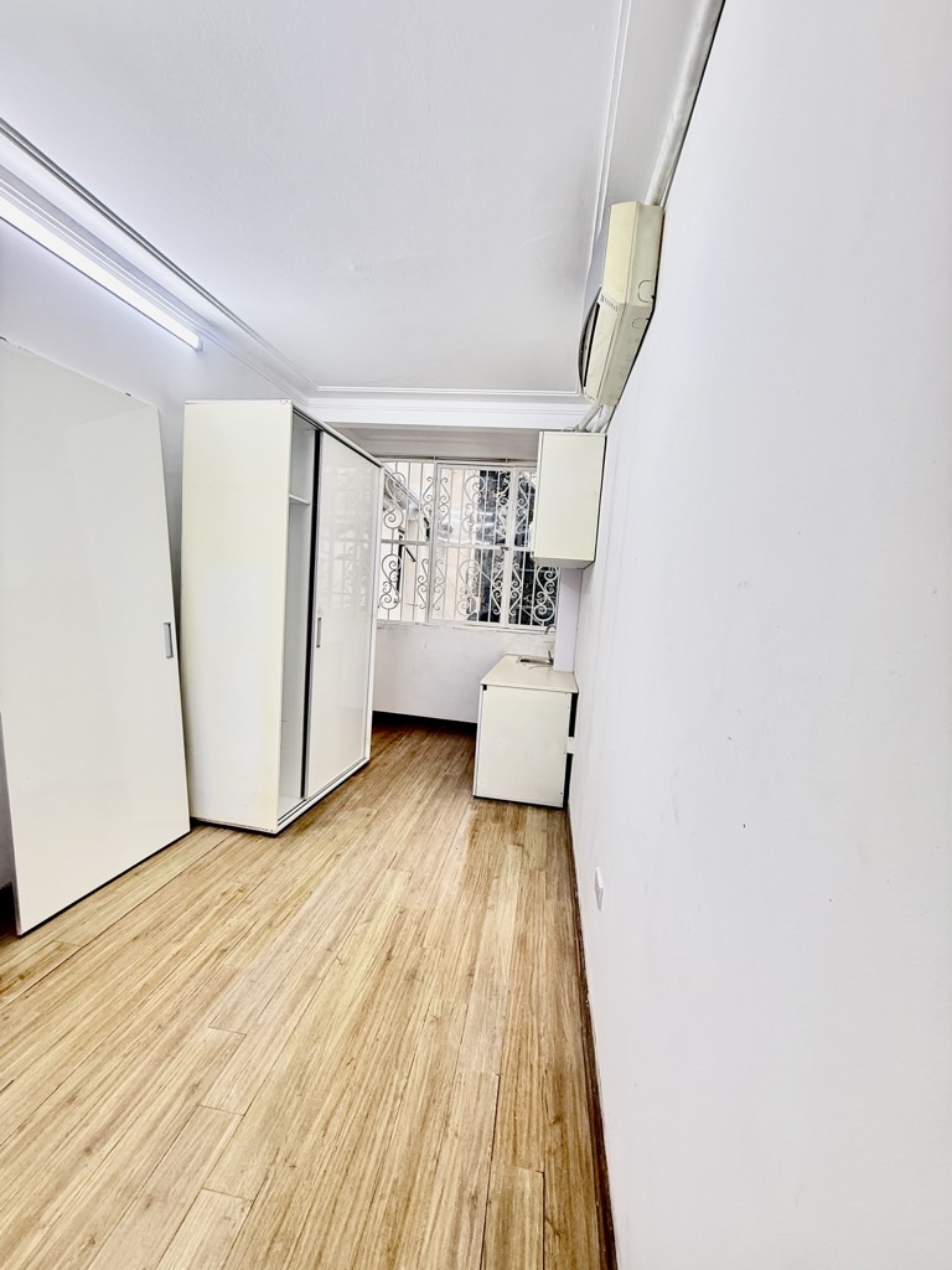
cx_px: 476
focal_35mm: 14
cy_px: 635
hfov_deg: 85.7
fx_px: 513
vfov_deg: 102.1
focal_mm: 2.22
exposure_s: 1/99
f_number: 2.2
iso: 160
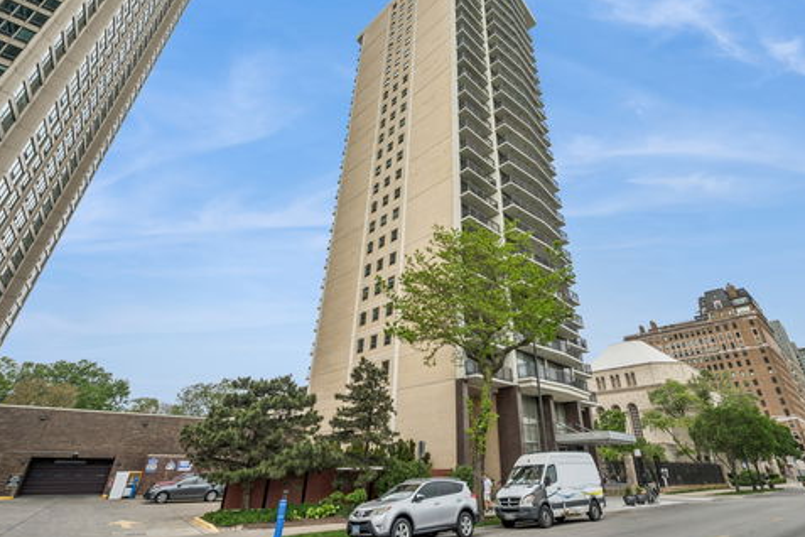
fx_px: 416
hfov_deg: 87.9
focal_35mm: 19
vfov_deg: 65.4
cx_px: 442
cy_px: 236
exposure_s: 1/20
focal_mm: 15.5
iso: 100
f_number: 10
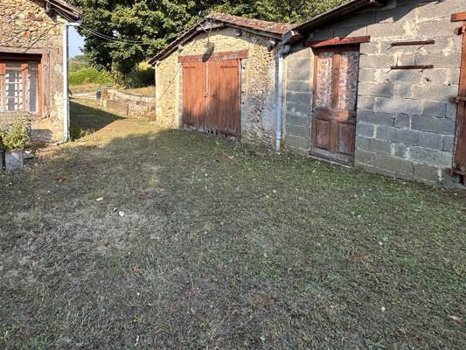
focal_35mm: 21
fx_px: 283
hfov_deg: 77.5
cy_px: 92
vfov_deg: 60.4
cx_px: 174
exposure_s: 1/749
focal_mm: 2.22
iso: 40
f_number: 2.2
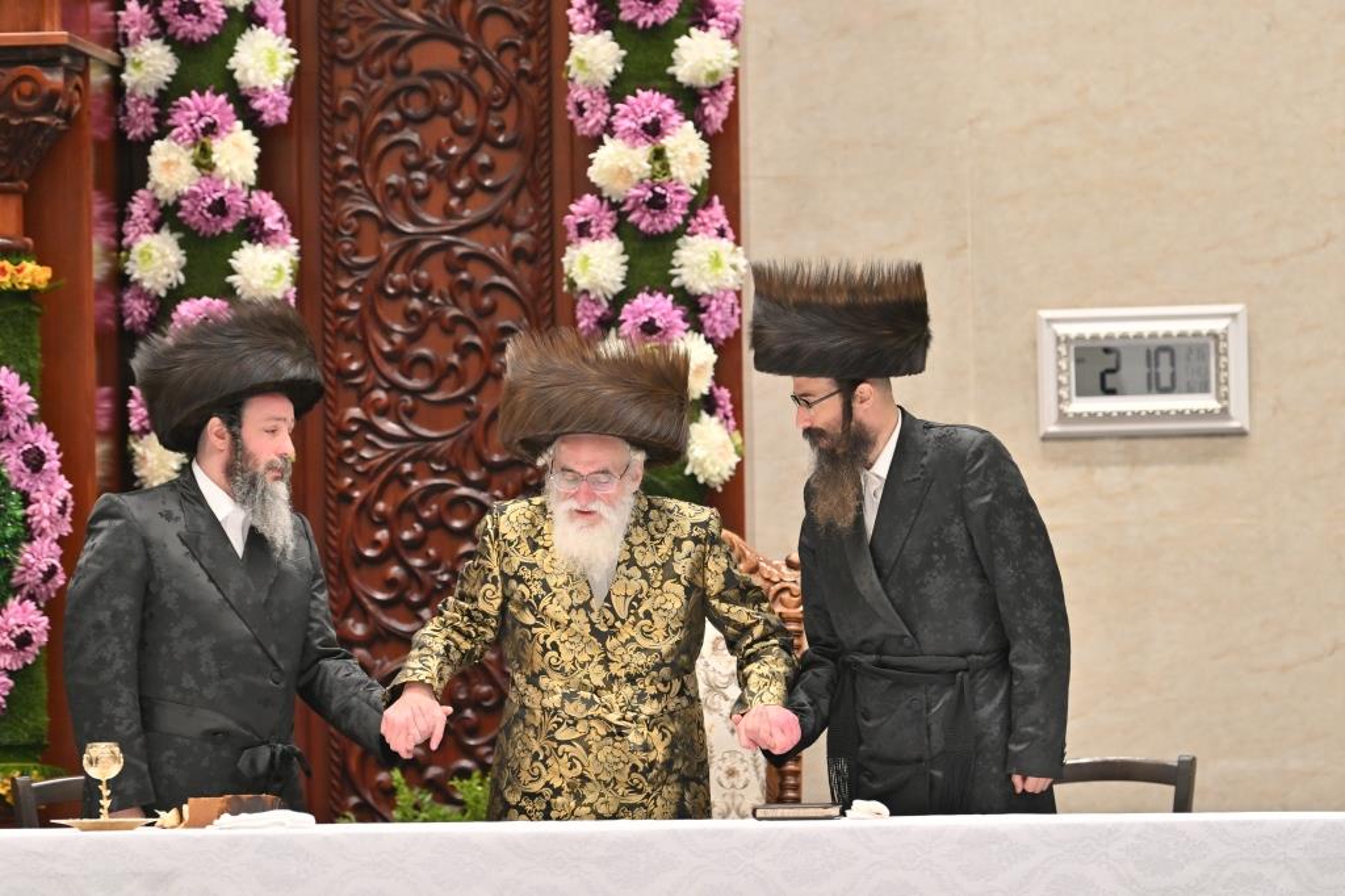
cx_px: 672
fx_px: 8963
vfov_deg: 5.7
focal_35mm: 240
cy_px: 448
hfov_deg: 8.6
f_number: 2.8
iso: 200
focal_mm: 160
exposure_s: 1/250
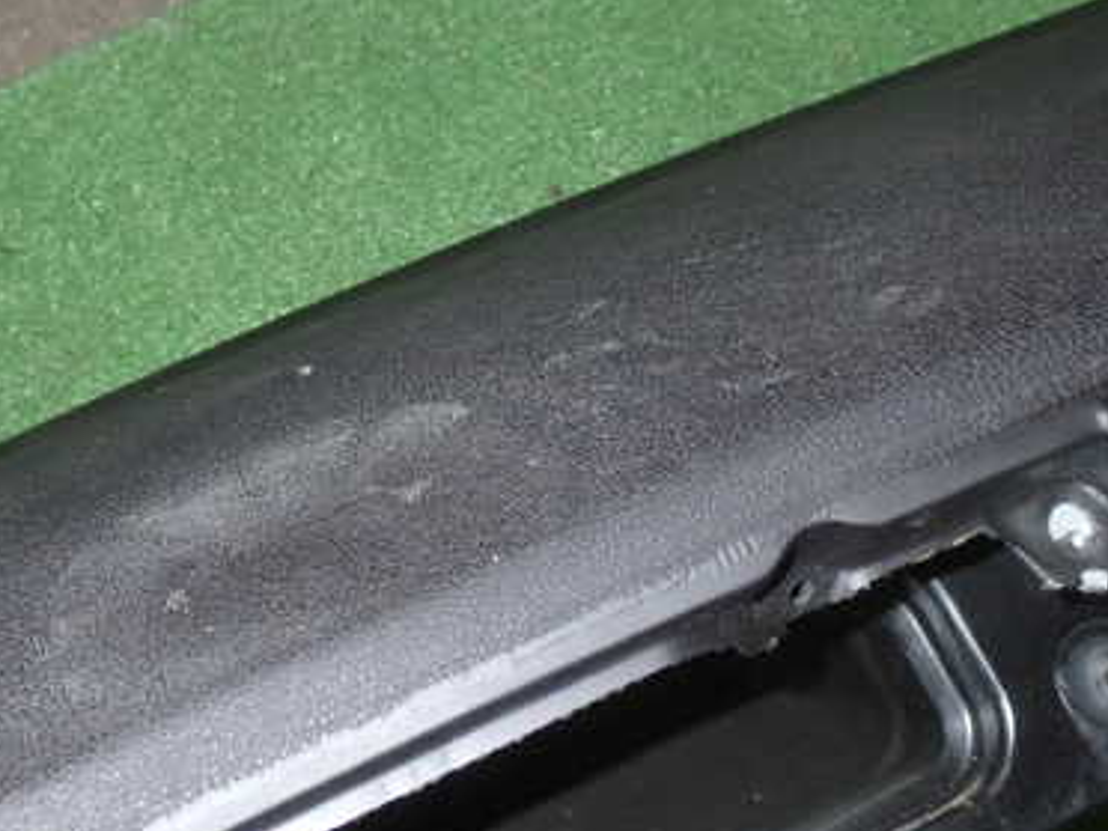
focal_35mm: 58
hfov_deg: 33.0
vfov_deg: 25.2
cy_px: 354
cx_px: 393
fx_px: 1856
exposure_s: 1/40
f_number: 7.1
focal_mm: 6.37
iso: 800
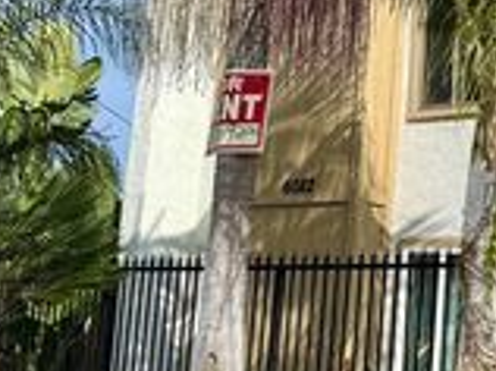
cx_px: 584
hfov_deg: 23.6
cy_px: 134
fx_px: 1087
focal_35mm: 76
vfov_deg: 19.3
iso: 80
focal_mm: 6.76
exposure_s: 1/5319
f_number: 1.78
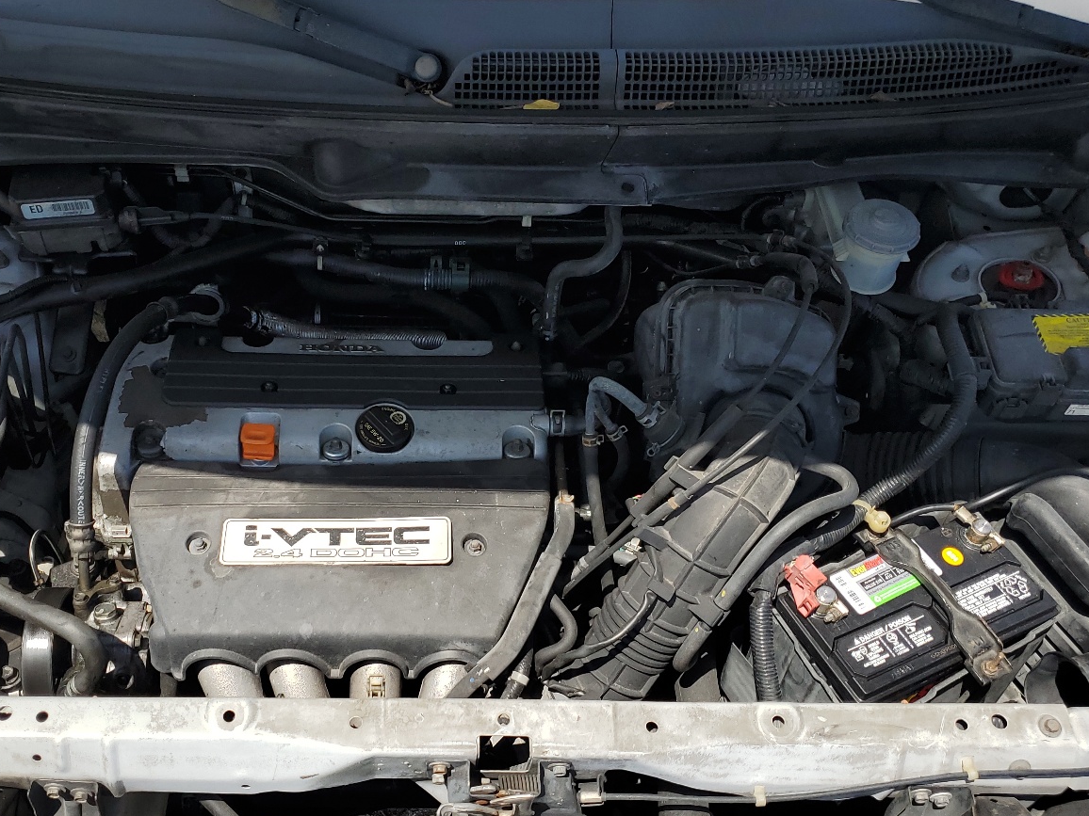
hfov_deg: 51.1
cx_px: 453
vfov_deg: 39.5
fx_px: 1133
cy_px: 488
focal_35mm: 36
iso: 50
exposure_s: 1/2500
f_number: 1.5
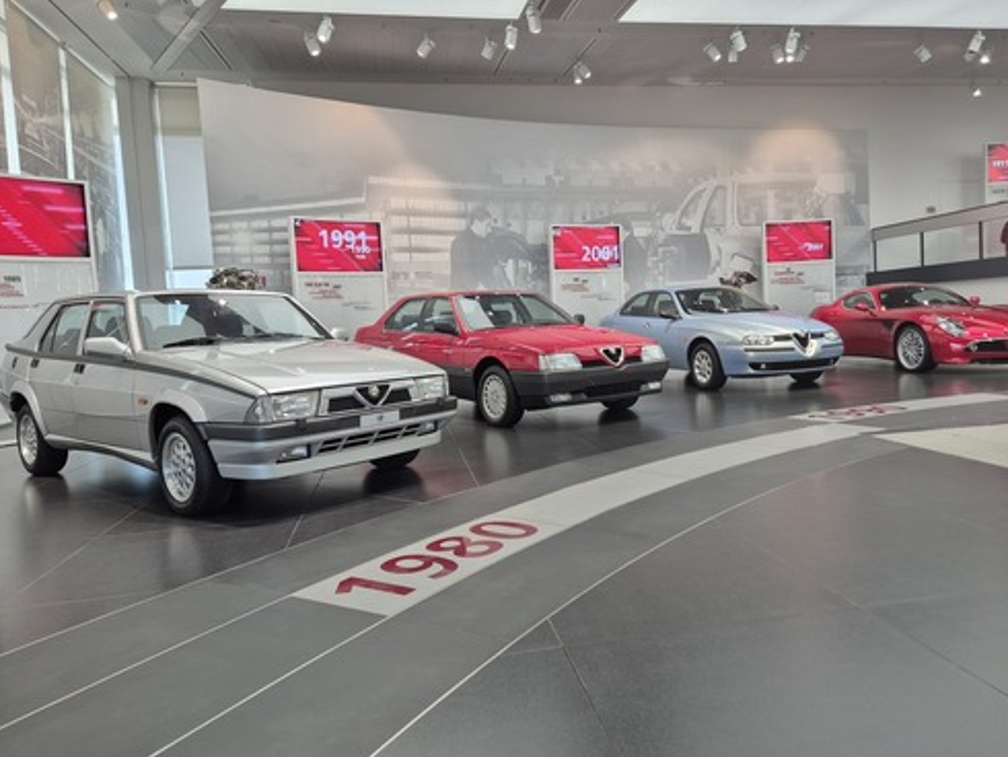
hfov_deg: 69.3
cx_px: 536
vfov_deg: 54.9
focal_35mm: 25
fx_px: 728
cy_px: 366
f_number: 1.8
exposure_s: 1/62
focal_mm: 5.4
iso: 40
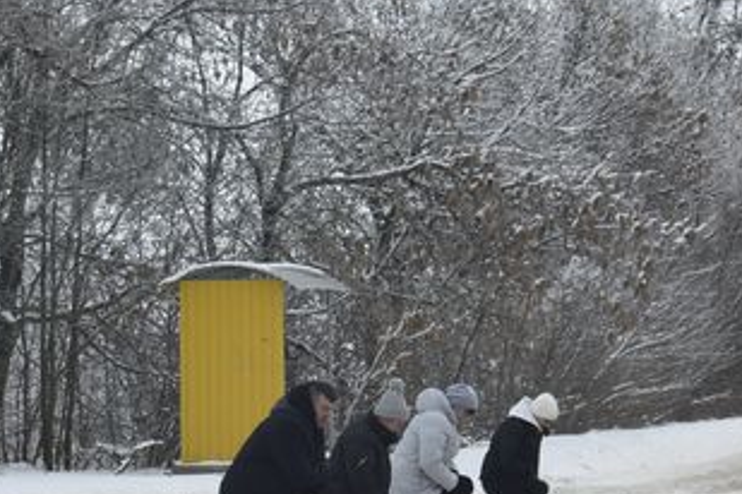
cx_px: 115
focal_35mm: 200
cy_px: 344
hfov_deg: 10.2
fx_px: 4126
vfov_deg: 6.9
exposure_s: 1/250
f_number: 8
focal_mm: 55
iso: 360
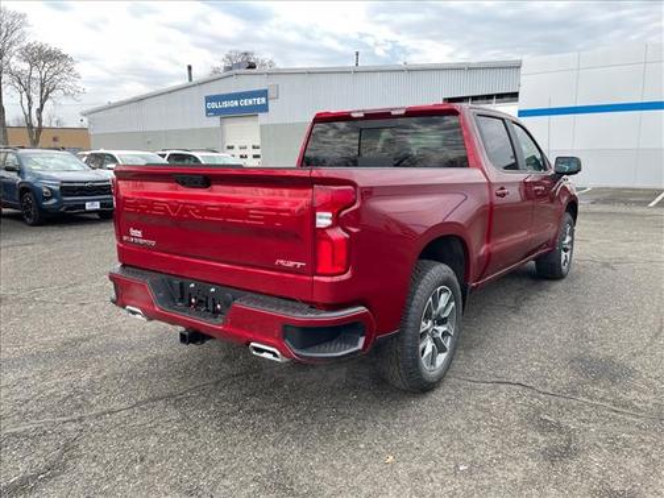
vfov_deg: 53.1
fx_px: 499
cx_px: 332
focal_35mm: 26
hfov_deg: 67.3
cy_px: 249
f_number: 1.6
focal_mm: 4.2
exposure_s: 1/121
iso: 32
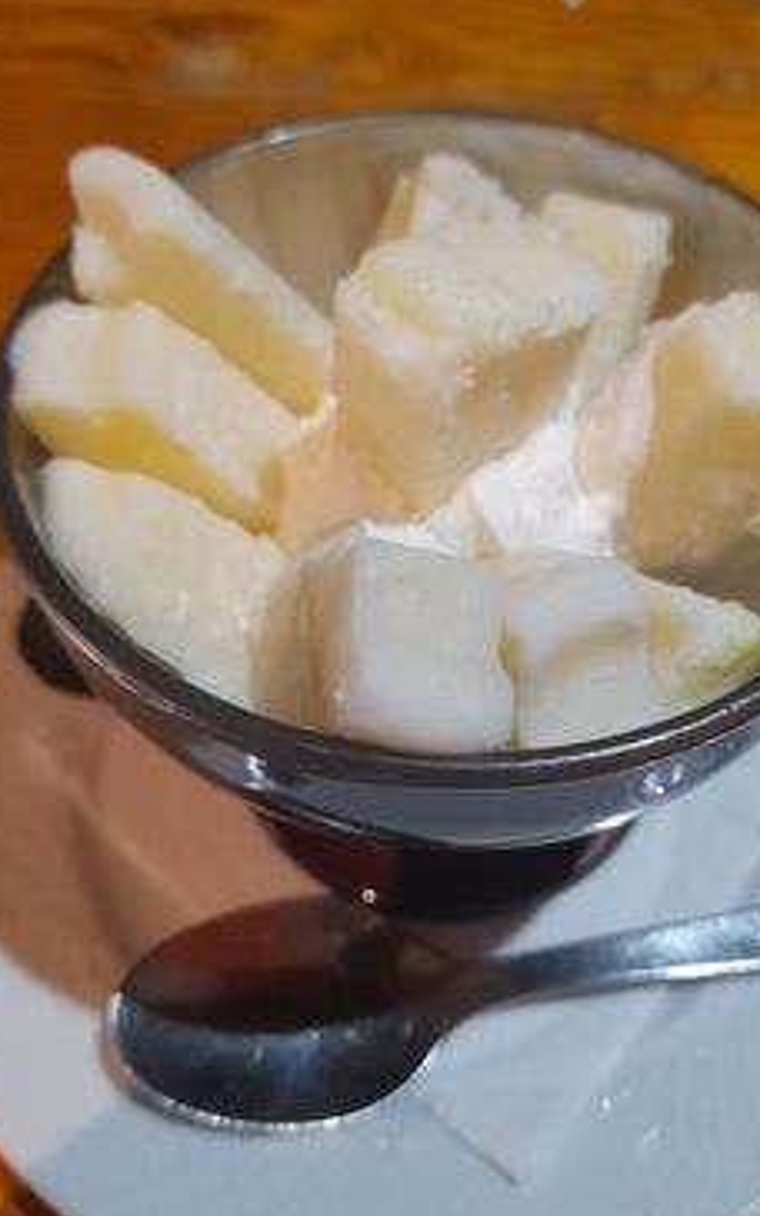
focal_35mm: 31
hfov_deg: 40.4
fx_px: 1028
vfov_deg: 61.2
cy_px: 608
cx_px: 457
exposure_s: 1/50
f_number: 2
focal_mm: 4.6
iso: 160
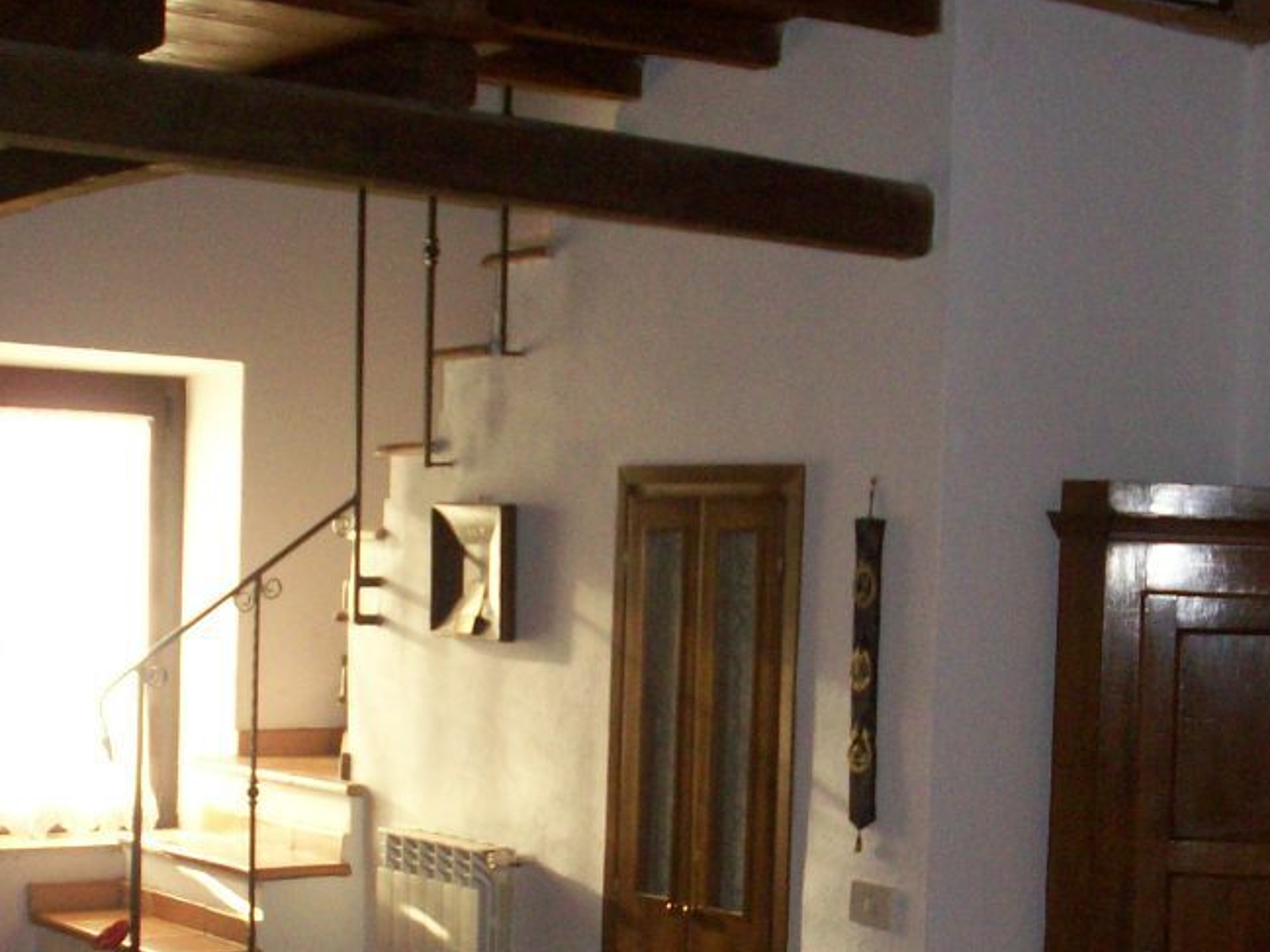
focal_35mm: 73
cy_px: 733
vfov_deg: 20.0
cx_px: 658
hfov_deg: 26.7
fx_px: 2679
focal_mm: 6.2
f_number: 2.8
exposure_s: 1/64
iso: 200
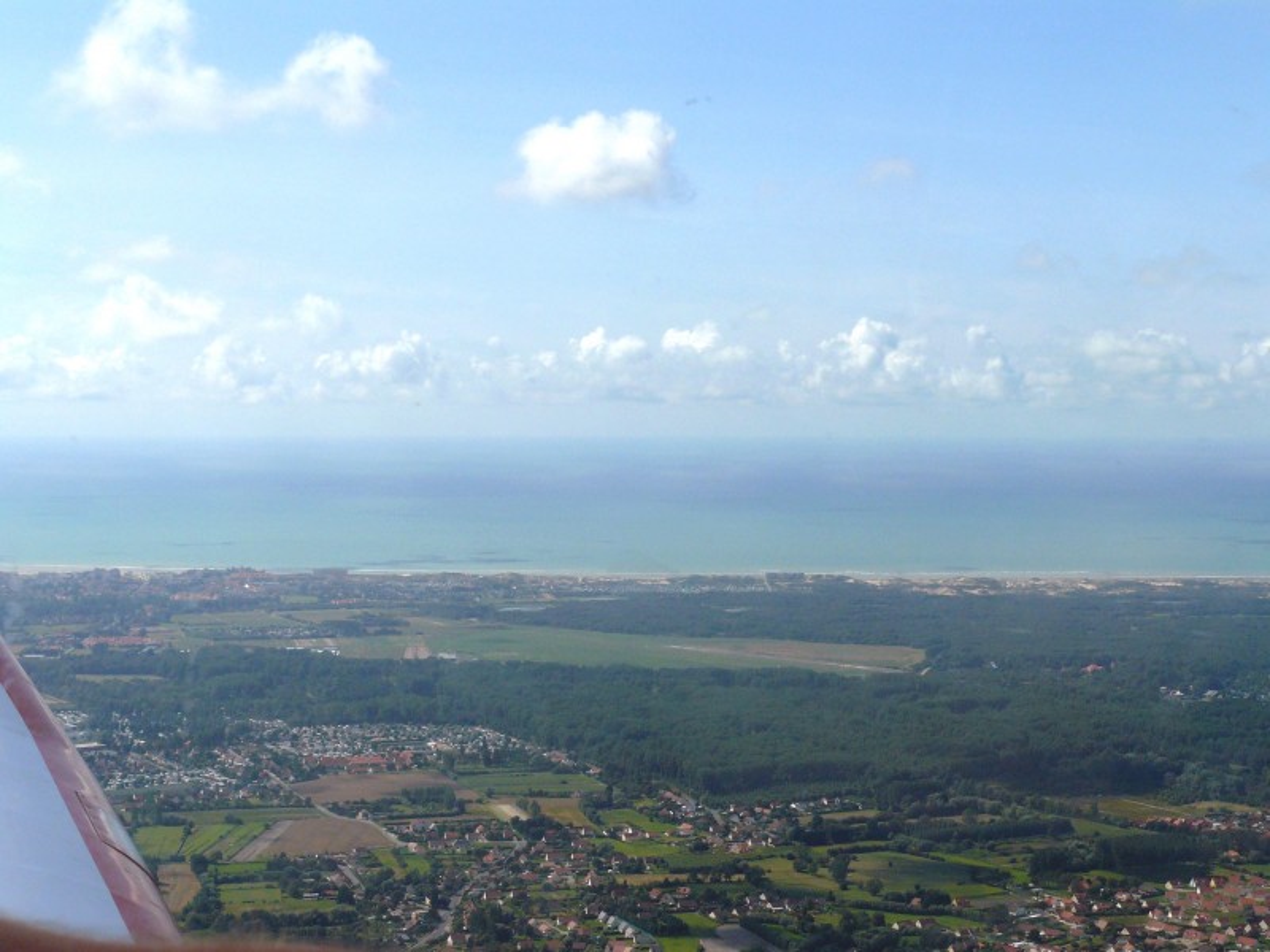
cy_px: 476
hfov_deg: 27.8
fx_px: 2568
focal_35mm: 70
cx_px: 635
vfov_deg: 21.0
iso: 100
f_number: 7.1
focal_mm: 11.6
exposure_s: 1/500
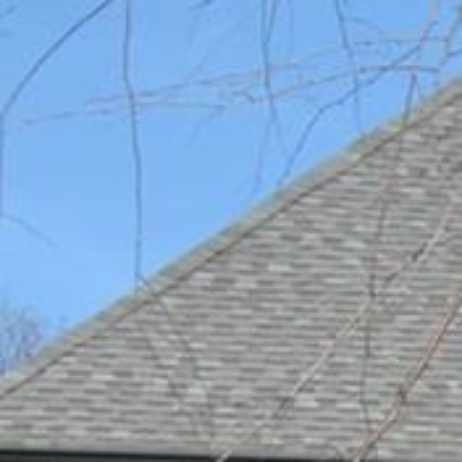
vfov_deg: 4.4
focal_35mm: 386
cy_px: 1441
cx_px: 1428
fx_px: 5829
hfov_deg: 4.4
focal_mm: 26
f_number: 8
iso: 100
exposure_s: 1/250
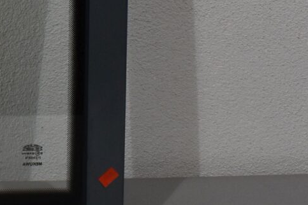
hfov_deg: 13.7
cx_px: -114
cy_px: -161
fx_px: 1223
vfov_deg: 9.2
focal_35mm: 143
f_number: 5.6
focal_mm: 18
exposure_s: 1/125
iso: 250
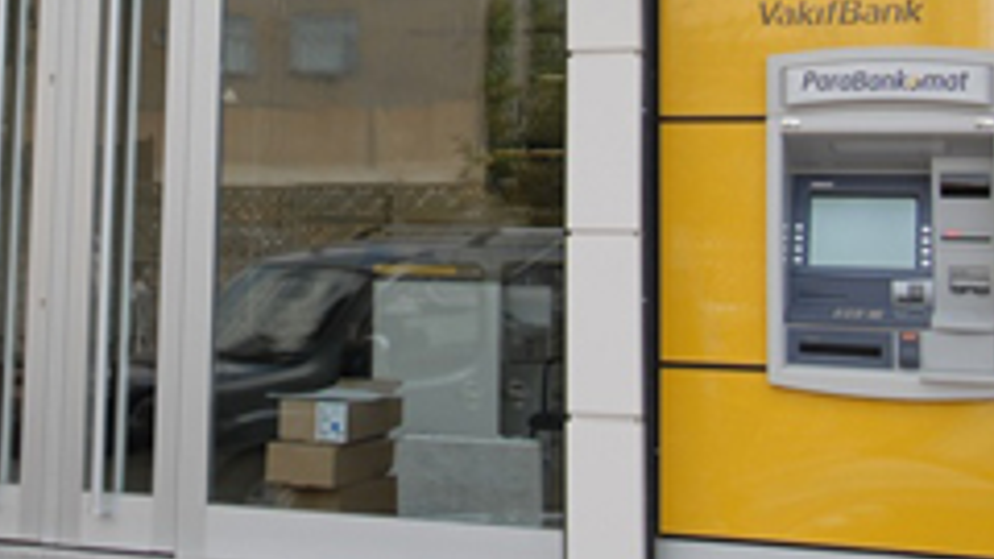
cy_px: -35
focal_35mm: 82
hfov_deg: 25.3
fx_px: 2164
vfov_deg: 14.4
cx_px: 166
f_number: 6.3
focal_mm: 25
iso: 160
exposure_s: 1/160
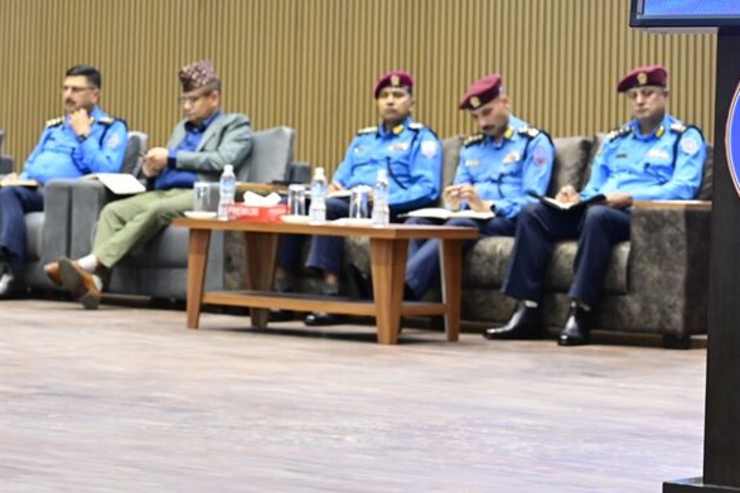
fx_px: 2527
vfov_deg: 11.1
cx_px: 338
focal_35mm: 123
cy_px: 27
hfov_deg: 16.7
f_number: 4.5
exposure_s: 1/125
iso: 2500
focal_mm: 47
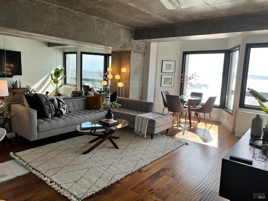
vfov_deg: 53.1
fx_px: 201
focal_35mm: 26
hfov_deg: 67.3
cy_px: 100
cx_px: 134
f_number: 1.5
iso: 50
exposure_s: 1/312
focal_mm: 5.7
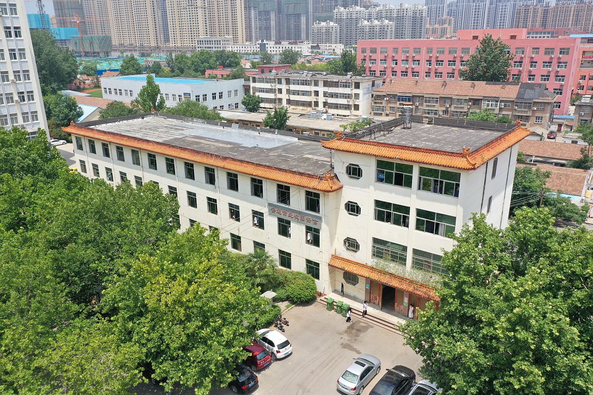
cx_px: 296
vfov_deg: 46.4
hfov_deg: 65.5
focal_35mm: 28
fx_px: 461
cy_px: 198
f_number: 5.6
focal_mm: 10.26
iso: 100
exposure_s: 1/400
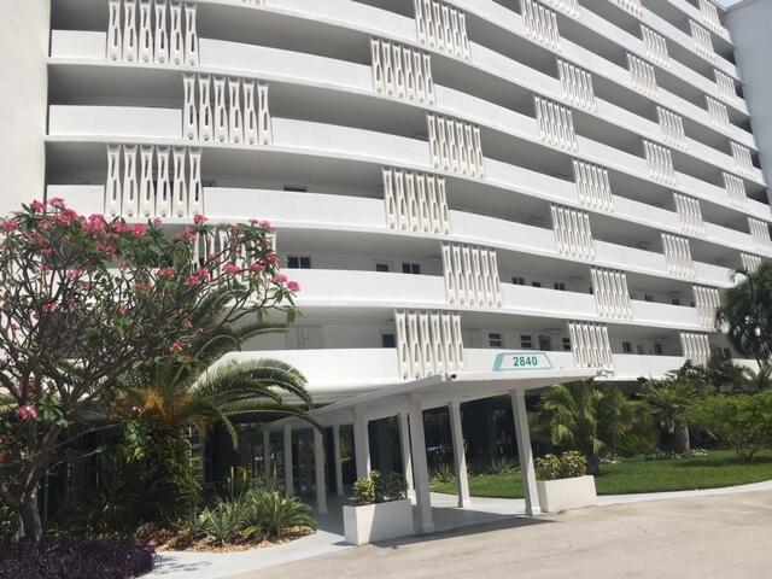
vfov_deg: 48.2
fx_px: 647
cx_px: 386
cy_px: 290
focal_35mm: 29
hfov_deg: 61.7
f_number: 2.2
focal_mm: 4.15
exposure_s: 1/3077
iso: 25
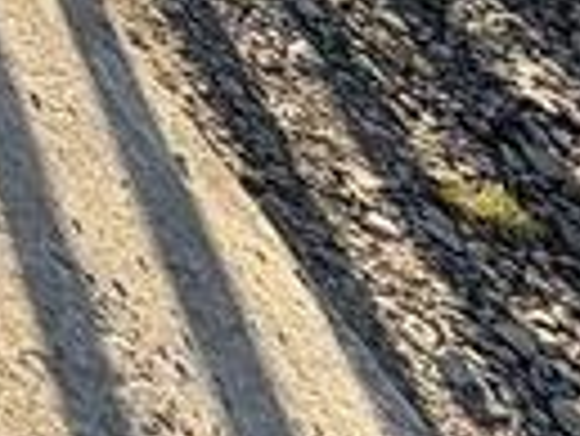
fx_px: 1627
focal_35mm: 97
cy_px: -1020
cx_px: -1034
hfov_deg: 12.3
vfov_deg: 9.7
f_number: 2.2
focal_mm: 2.22
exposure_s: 1/418
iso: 40
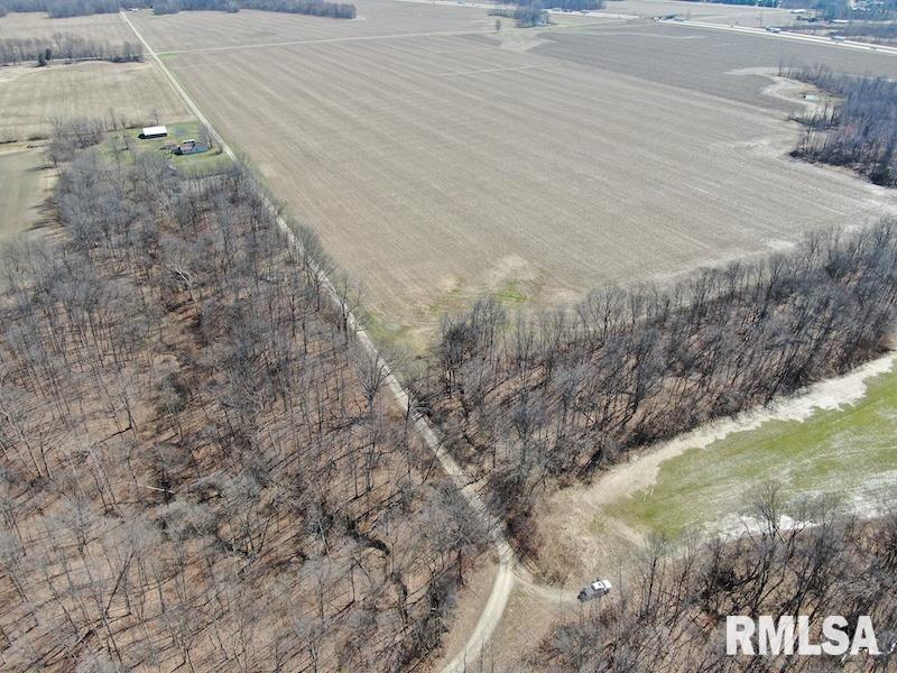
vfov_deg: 56.8
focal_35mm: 24
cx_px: 448
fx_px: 622
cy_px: 336
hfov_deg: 71.6
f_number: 2.8
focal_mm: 4.39
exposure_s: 1/640
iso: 100
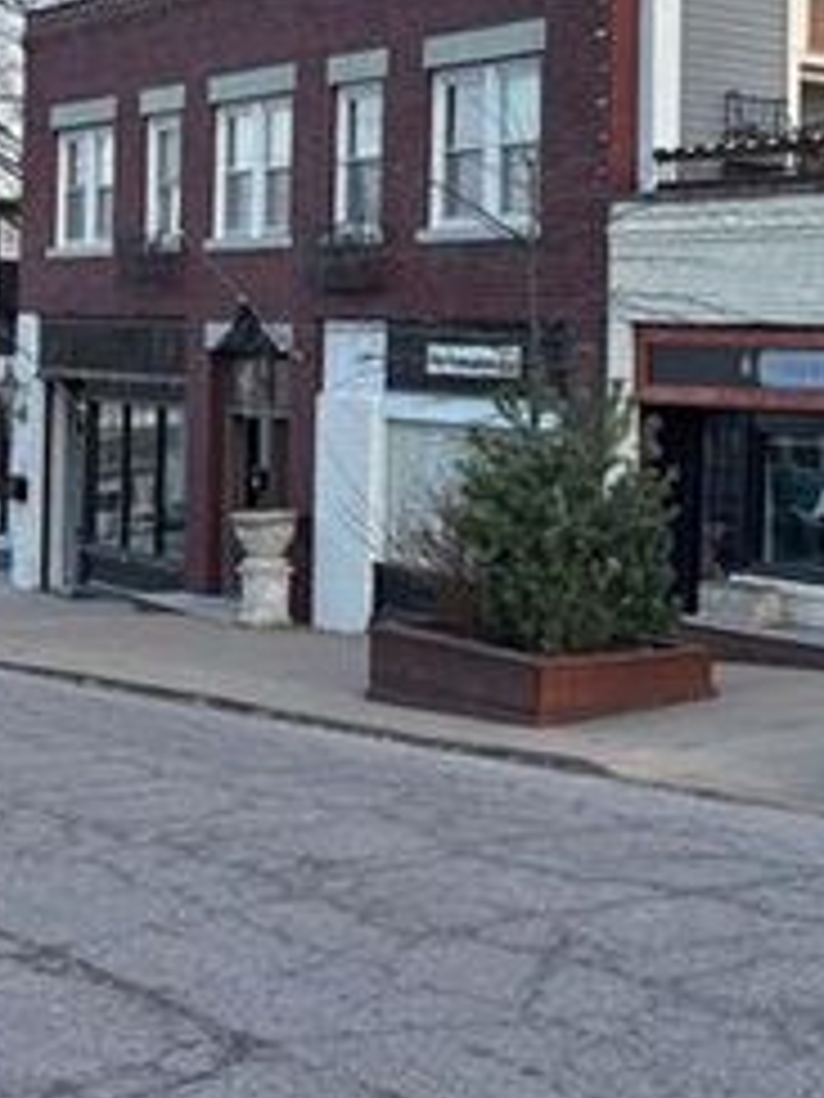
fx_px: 2253
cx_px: 1058
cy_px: 335
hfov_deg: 19.2
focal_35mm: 71
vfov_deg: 27.2
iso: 50
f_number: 1.6
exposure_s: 1/865
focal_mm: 5.96
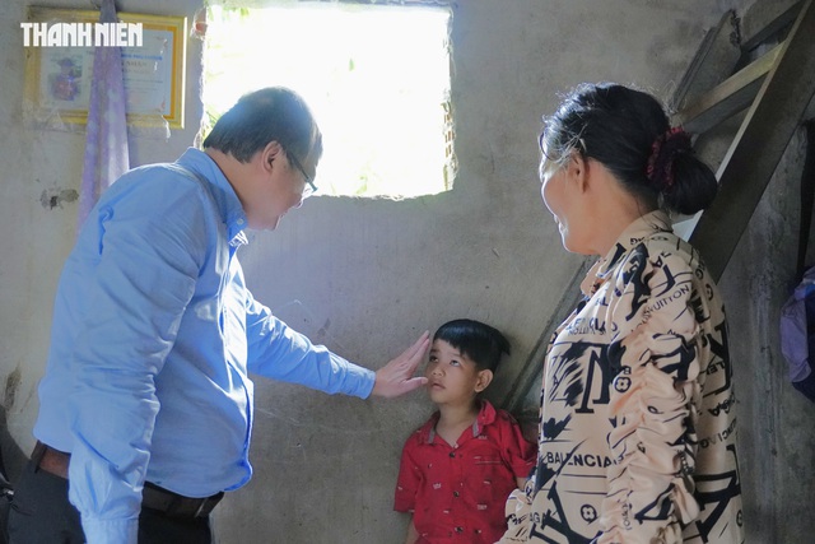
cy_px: 272
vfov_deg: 35.5
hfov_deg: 51.3
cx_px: 408
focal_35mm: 38
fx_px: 849
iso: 4000
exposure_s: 1/160
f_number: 4.5
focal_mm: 25
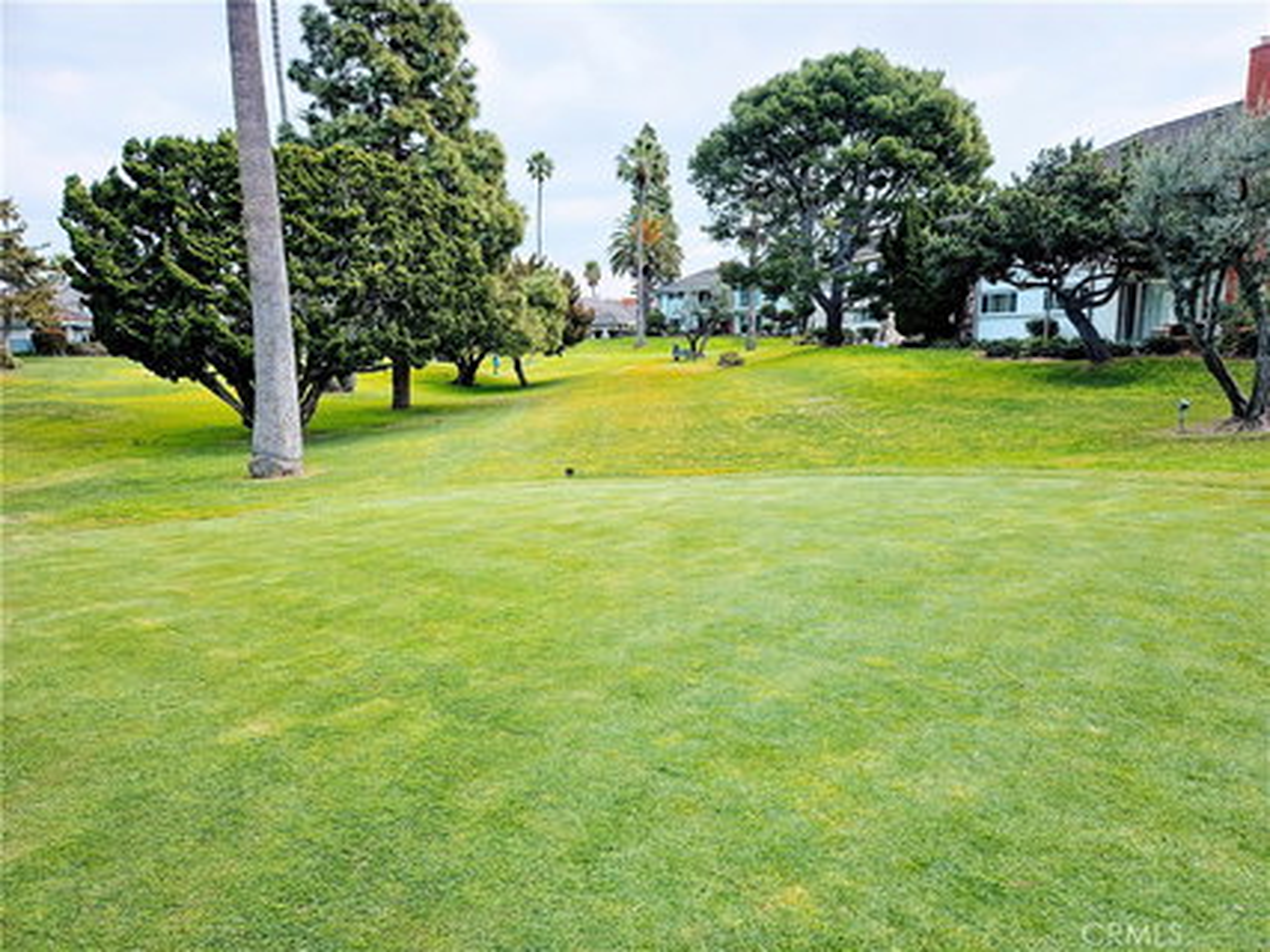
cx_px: 635
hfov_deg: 73.9
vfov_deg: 58.9
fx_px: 844
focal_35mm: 23
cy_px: 476
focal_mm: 5.4
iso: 25
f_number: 1.8
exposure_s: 1/1265
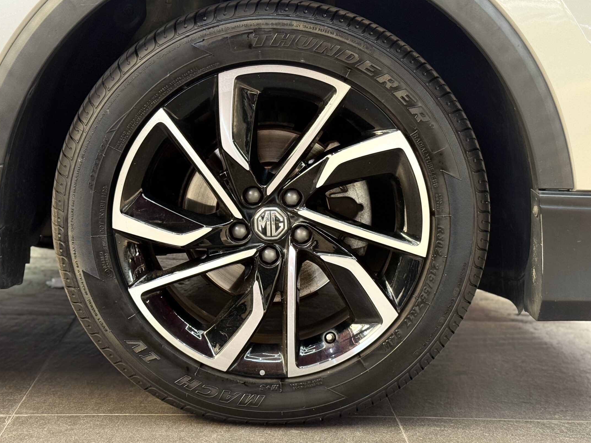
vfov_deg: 25.7
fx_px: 973
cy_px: 223
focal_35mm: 57
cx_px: 277
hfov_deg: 33.8
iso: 100
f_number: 1.78
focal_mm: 6.76
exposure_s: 1/93
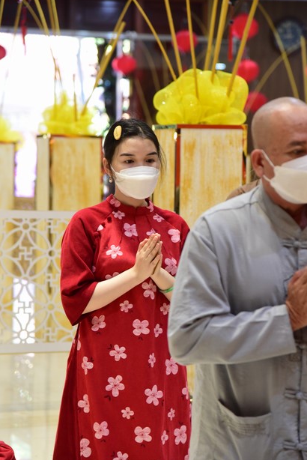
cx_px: 161
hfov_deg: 10.8
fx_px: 1623
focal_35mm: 127
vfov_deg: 16.1
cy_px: 228
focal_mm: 120
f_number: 4.5
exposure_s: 1/125
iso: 2500
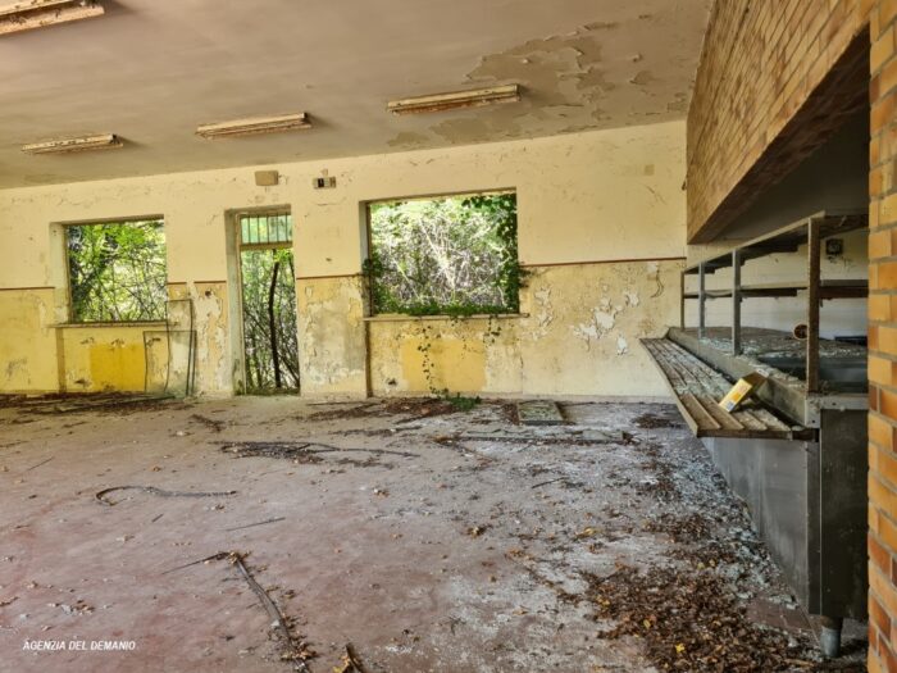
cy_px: 336
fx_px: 674
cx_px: 448
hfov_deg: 67.3
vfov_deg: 53.1
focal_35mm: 26
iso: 160
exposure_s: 1/50
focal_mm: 5.4
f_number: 1.8
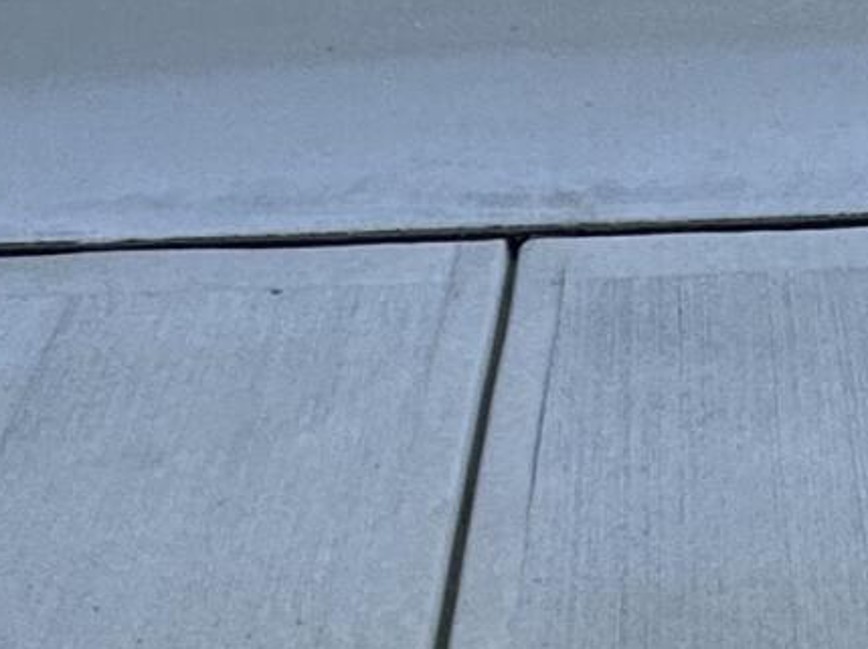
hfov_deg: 19.5
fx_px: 2455
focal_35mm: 98
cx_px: 842
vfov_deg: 11.2
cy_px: -1144
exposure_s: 1/397
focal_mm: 2.22
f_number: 2.2
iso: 40
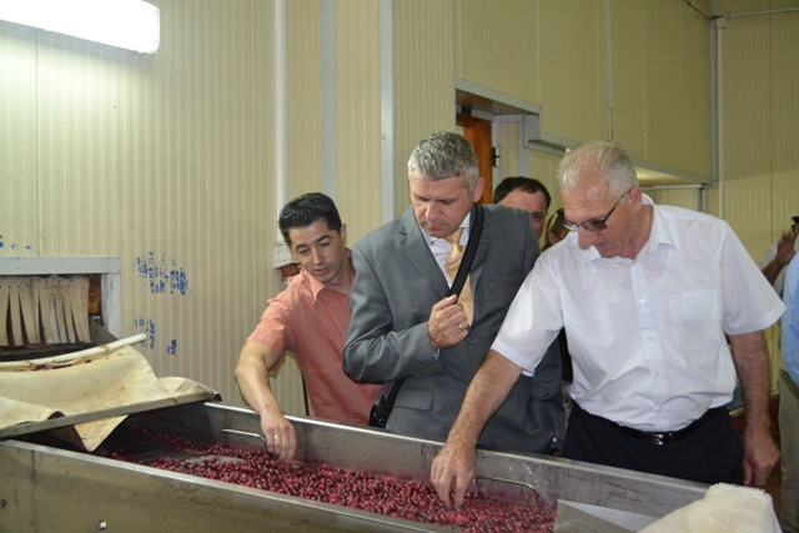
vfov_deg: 28.1
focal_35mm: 48
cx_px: 400
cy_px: 266
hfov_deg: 41.1
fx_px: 1066
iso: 2800
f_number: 4.8
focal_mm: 32
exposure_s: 1/60
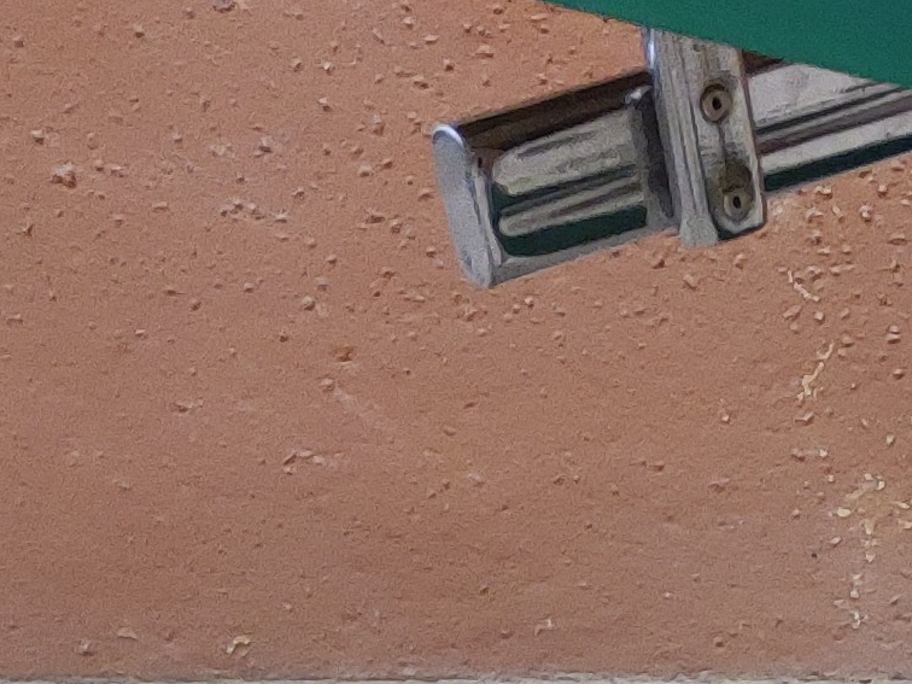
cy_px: 1054
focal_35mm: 153
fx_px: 4031
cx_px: 2030
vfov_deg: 9.4
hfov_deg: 11.2
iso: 311
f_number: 1.89
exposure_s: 1/50
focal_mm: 5.43
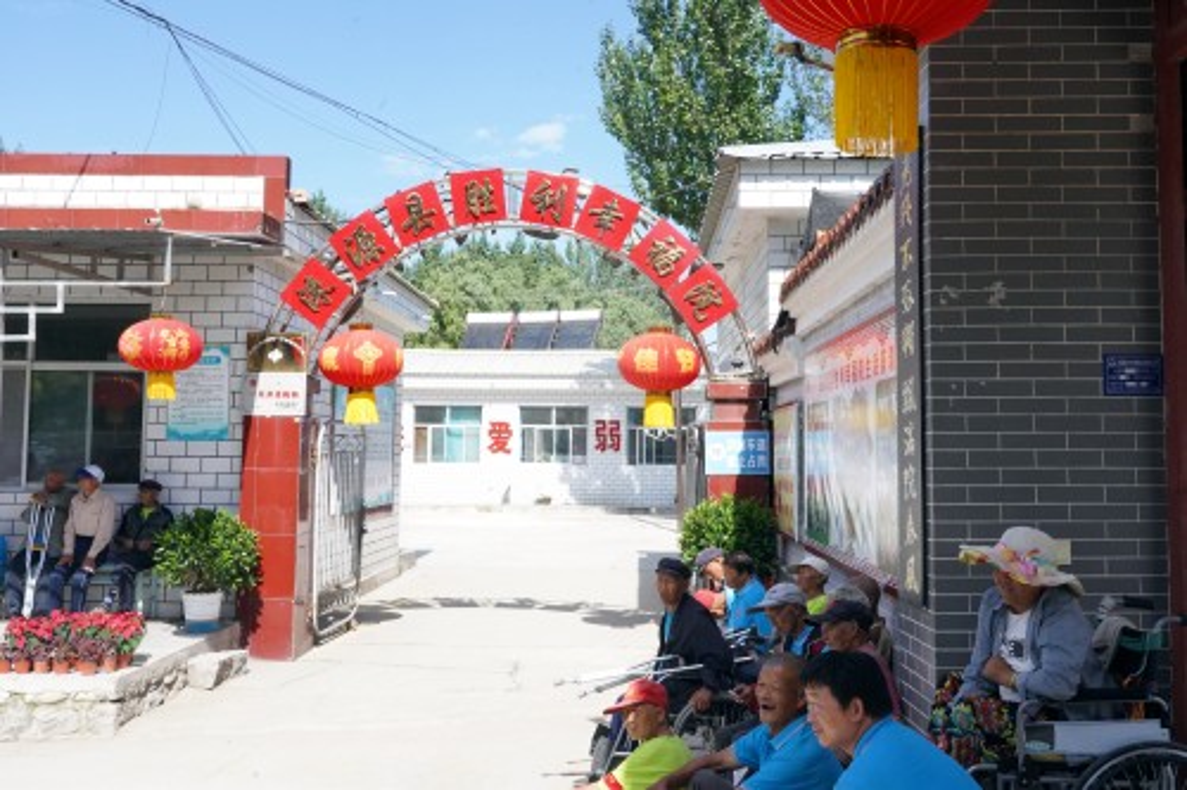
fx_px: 1088
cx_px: 594
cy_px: 395
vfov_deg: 39.9
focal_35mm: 33
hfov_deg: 57.2
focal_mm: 33
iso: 2500
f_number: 22
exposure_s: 1/400
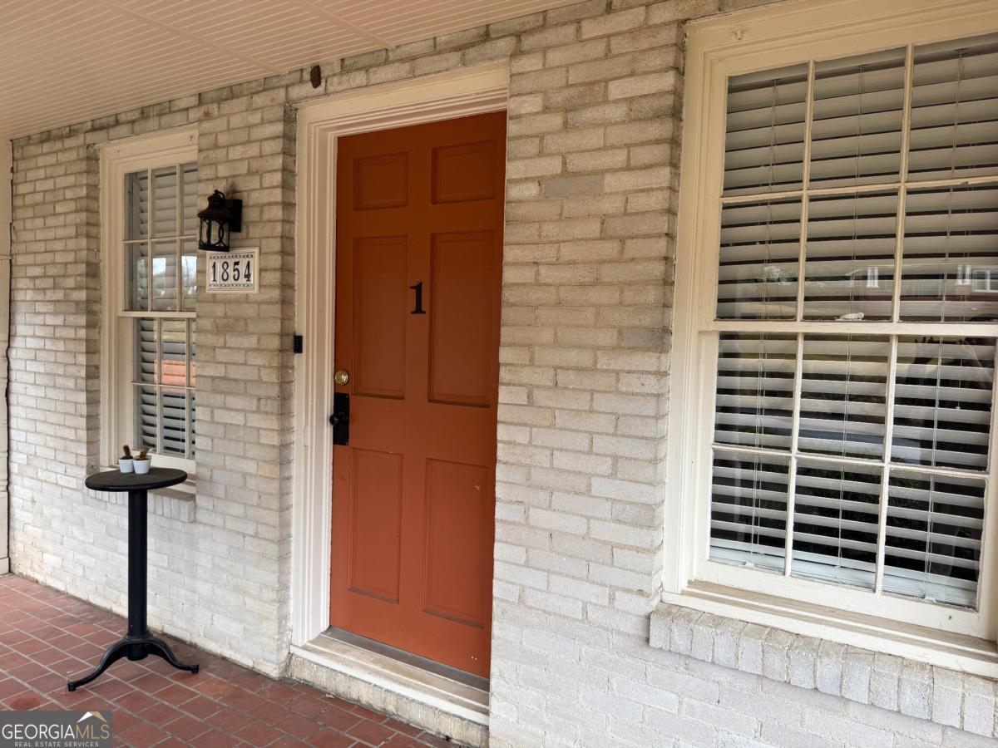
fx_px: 692
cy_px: 374
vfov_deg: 56.8
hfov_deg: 71.6
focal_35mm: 24
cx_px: 499
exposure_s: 1/121
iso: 100
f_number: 1.78
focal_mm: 6.76
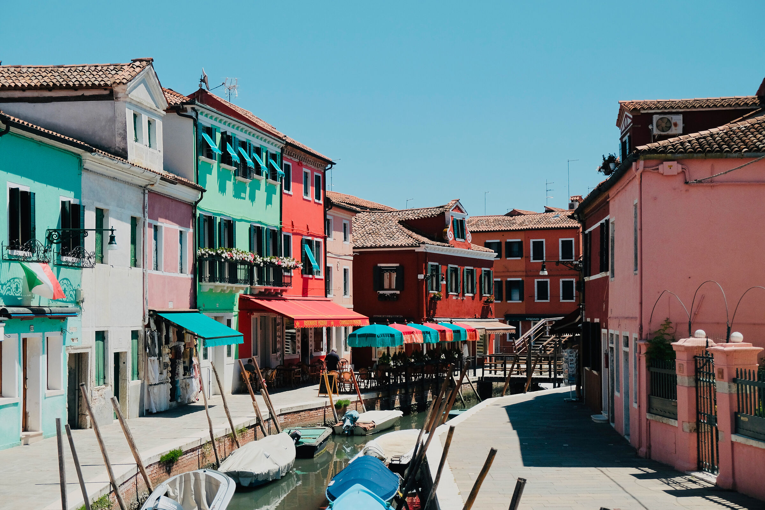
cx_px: 382
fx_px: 1041
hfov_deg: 40.3
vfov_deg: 27.5
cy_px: 255
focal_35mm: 49
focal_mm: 32.9
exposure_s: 1/2900
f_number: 4.5
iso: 800
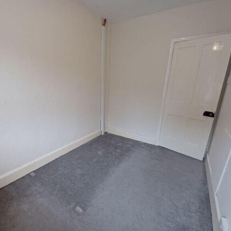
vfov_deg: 87.4
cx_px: 103
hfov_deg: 87.1
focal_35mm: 16
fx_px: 121
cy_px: 119
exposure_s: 1/33.3
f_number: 2.2
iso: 160
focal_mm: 1.42
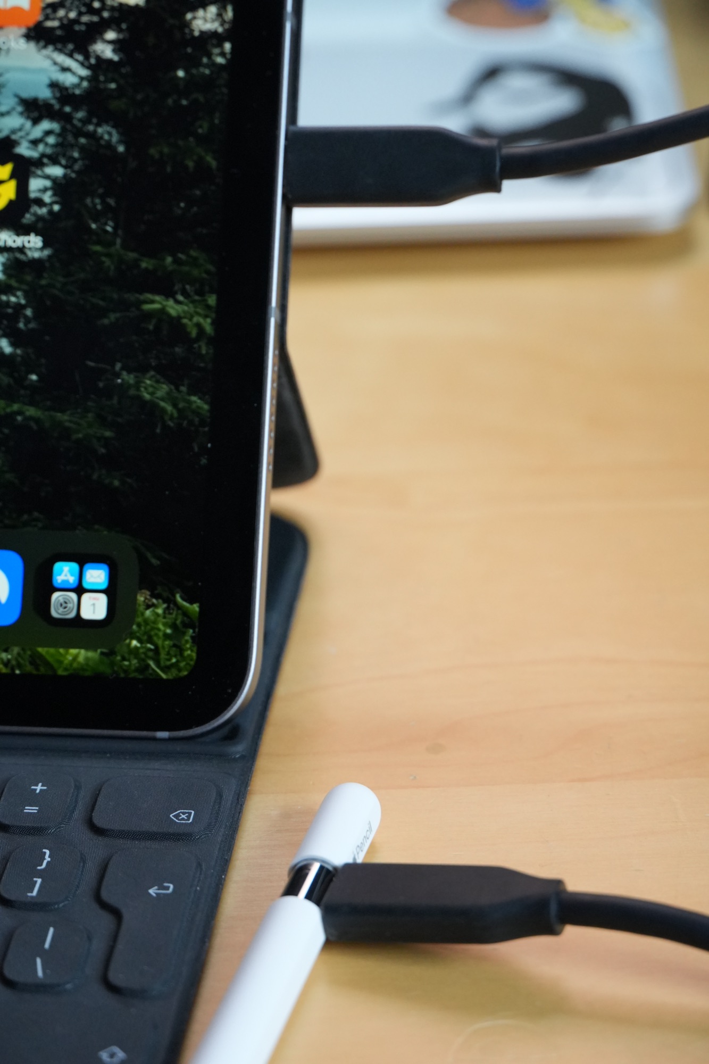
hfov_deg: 13.0
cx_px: 354
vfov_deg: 19.5
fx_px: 3102
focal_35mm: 105
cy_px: 532
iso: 2000
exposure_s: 1/125
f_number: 5.6
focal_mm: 70
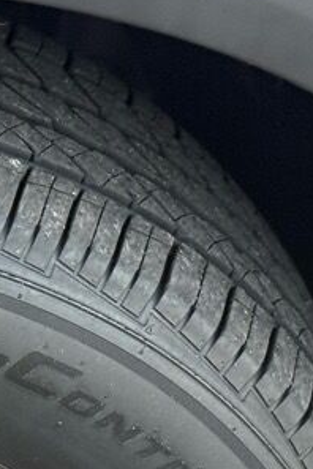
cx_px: -311
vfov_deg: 11.7
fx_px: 2243
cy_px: 535
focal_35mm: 172
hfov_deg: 7.7
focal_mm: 6.76
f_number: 1.78
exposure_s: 1/60
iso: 250
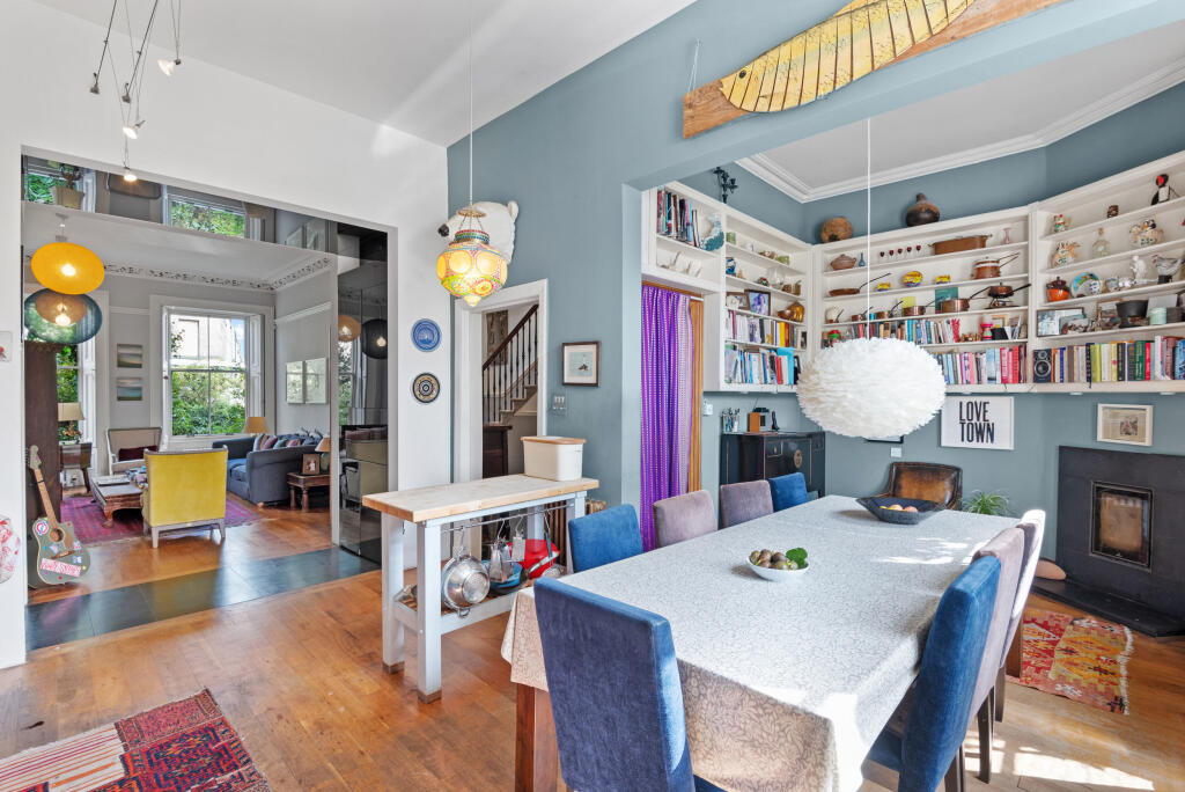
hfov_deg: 96.7
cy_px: 396
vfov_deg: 73.8
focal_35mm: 16
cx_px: 592
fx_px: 527
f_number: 9
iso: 250
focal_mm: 16
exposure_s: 1/4
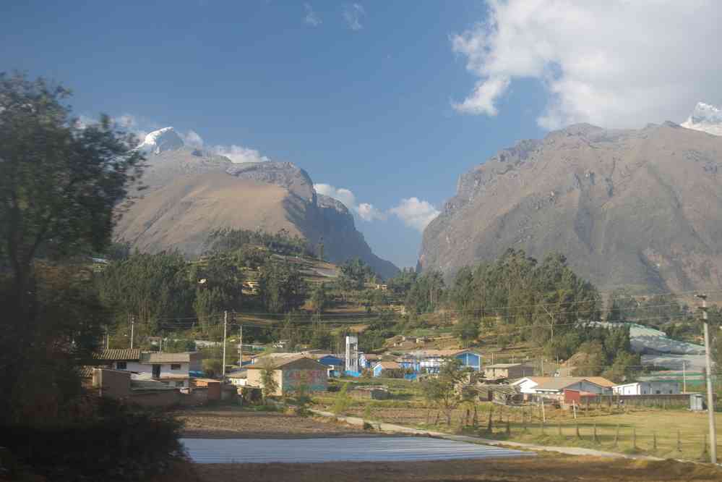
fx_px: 842
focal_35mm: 42
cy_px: 241
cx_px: 361
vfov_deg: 31.9
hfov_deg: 46.4
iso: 100
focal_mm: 28
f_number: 5.6
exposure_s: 1/80
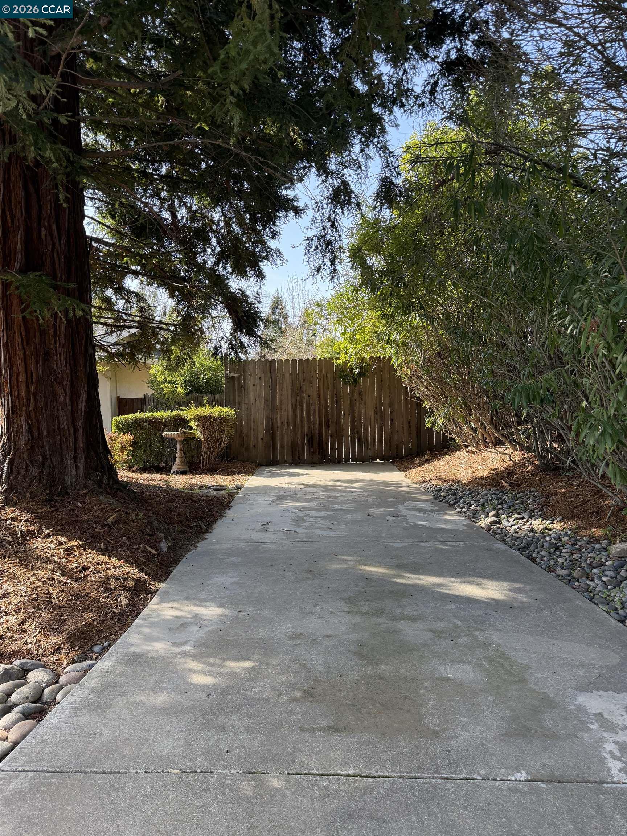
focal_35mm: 24
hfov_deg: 56.8
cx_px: 314
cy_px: 418
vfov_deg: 71.6
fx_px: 580
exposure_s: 1/708
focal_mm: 6.76
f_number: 1.78
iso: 100
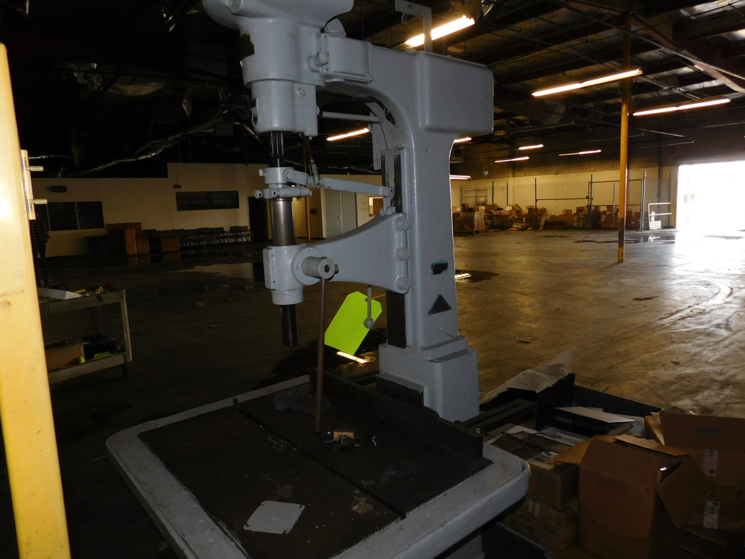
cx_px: 384
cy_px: 286
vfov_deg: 56.8
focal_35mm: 24
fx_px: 517
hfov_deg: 71.6
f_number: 3
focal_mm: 4
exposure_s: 1/30
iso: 200
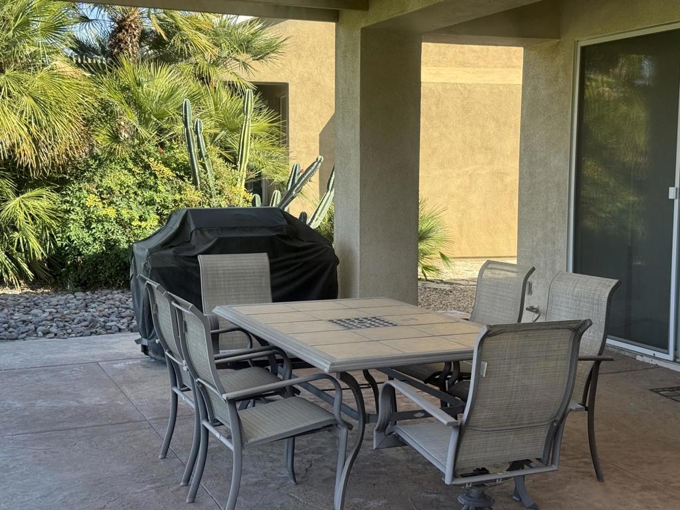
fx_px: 943
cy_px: 255
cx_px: 340
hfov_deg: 39.7
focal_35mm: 48
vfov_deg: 30.3
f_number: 1.78
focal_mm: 6.76
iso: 64
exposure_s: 1/1608
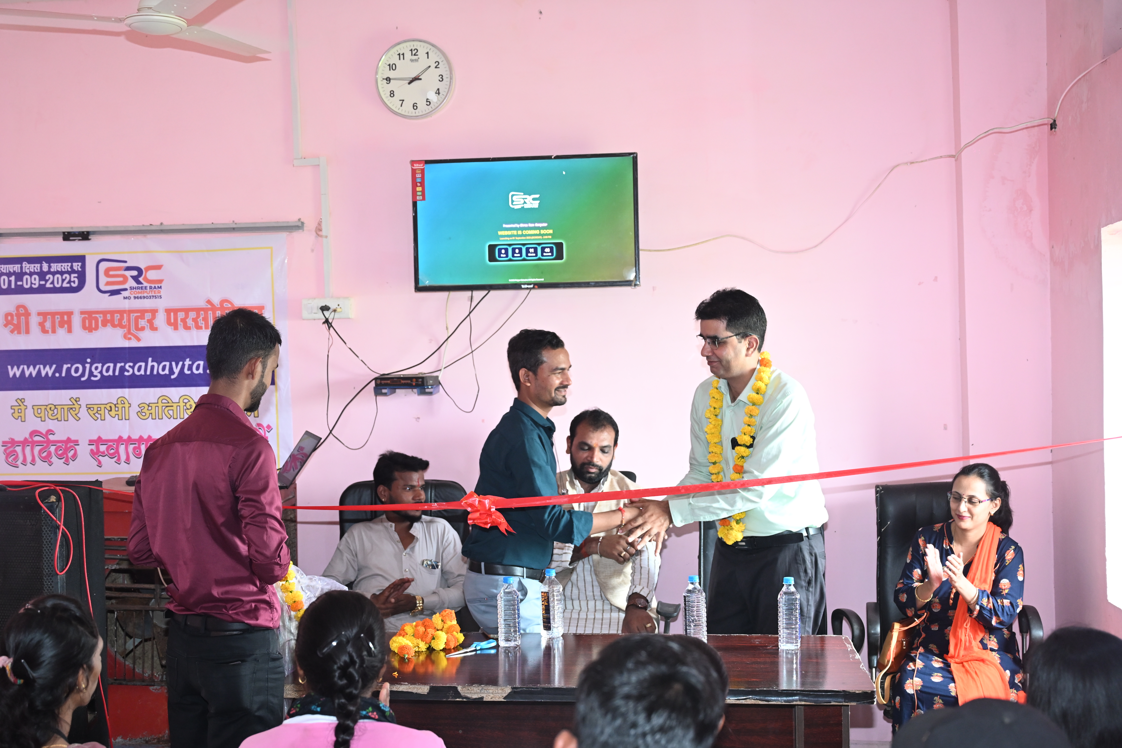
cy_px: 374
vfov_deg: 30.5
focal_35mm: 44
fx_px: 1371
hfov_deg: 44.5
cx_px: 561
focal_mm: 44
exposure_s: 1/80
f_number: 4.5
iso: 2000
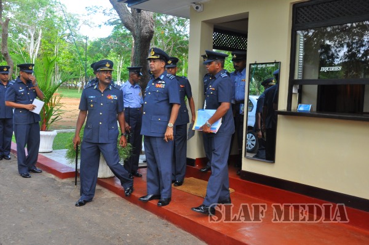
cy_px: 122
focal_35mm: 36
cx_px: 184
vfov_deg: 36.8
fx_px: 368
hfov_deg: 53.2
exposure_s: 1/160
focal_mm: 24
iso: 640
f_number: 8
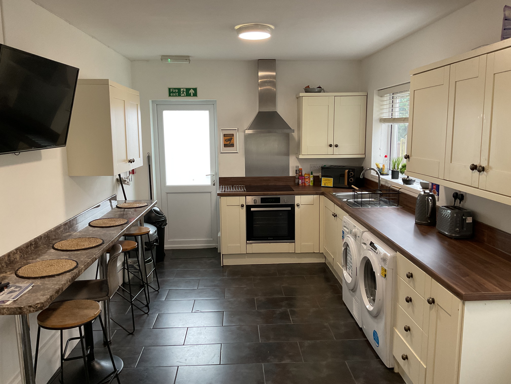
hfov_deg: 61.7
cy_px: 192
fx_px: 428
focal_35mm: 29
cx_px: 256
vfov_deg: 48.2
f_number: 1.8
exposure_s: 1/50
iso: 100
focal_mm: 3
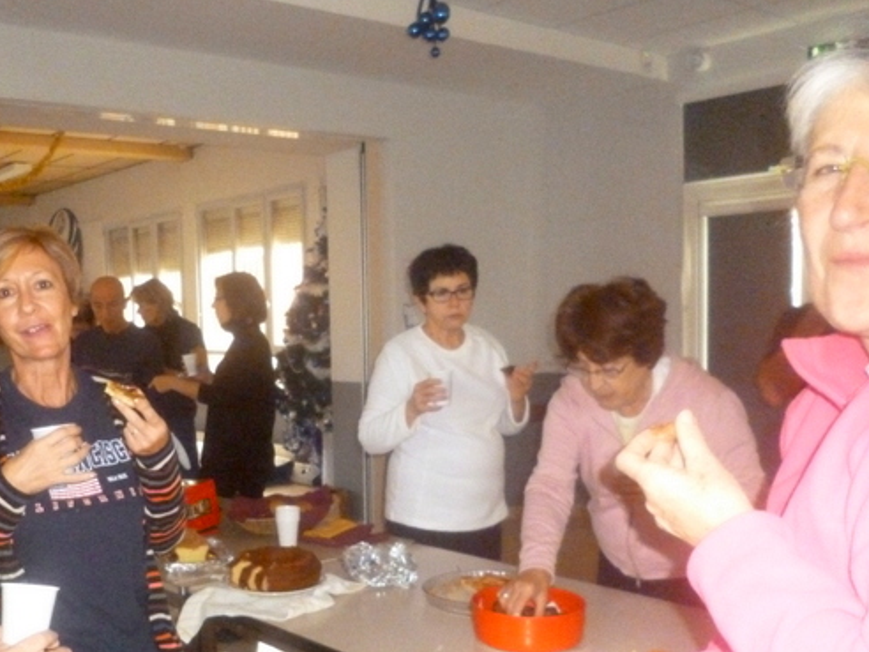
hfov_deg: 47.0
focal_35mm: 39
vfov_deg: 36.6
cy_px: 412
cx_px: 279
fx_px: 979
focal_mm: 4.3
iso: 1000
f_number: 2.5
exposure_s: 1/60
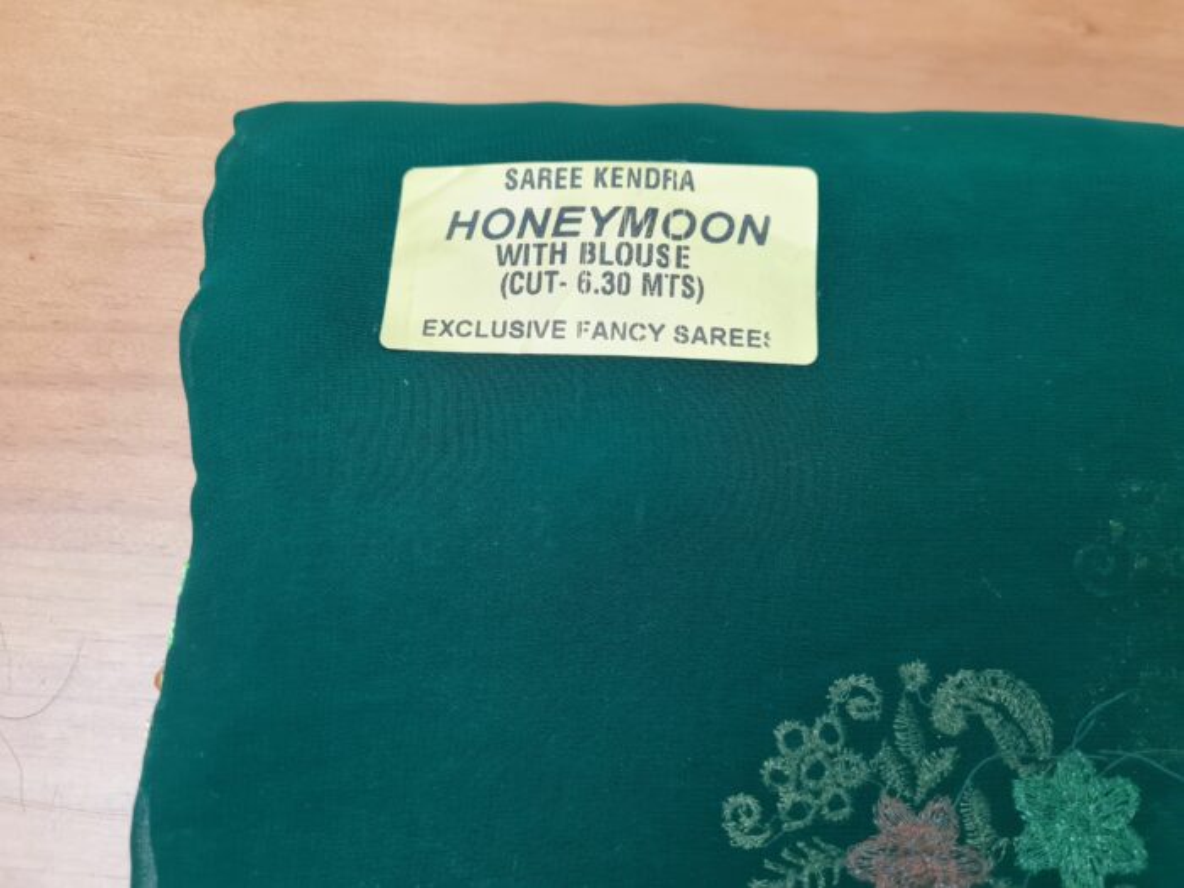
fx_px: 889
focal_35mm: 26
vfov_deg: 53.1
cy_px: 444
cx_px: 592
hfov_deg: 67.3
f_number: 1.8
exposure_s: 1/120
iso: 200
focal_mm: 5.4
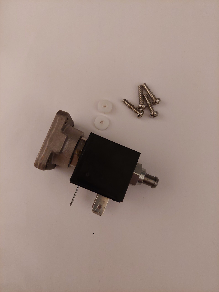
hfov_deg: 54.9
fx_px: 211
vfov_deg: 69.4
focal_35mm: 25
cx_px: 110
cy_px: 146
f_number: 1.8
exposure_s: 1/50
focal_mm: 5.23
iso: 500
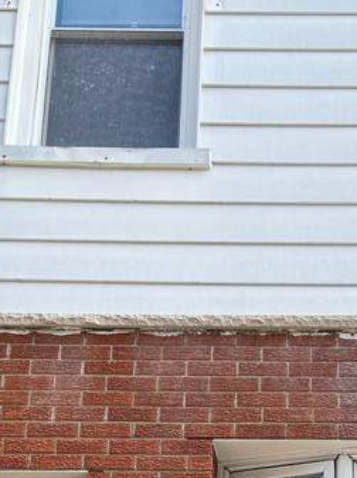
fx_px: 1061
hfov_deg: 18.9
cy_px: 444
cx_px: 292
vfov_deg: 24.5
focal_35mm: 77
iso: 80
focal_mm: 6.76
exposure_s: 1/2000
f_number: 1.78
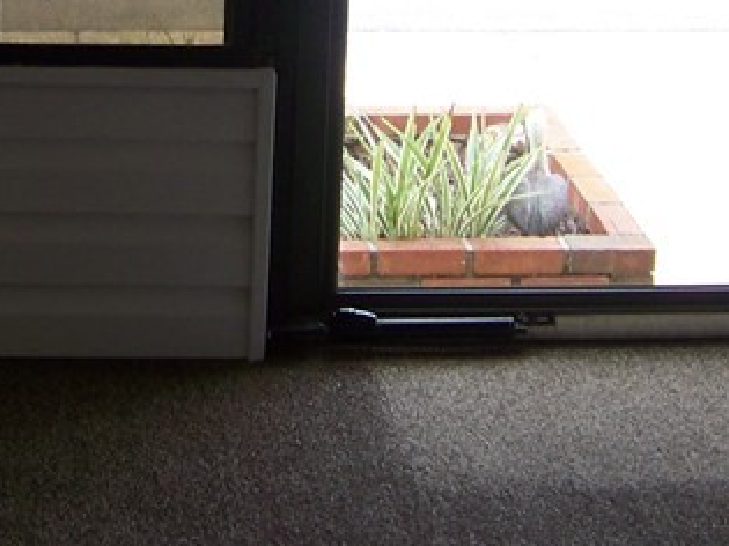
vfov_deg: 12.4
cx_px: 150
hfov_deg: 16.7
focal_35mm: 117
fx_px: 2463
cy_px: -79
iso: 64
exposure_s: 1/100
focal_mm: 5.85
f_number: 2.8
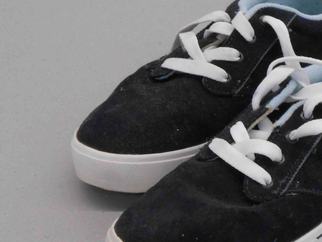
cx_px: 265
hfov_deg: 13.0
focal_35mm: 151
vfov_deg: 9.8
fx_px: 1405
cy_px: 132
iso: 400
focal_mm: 12.8
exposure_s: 1/20
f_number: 6
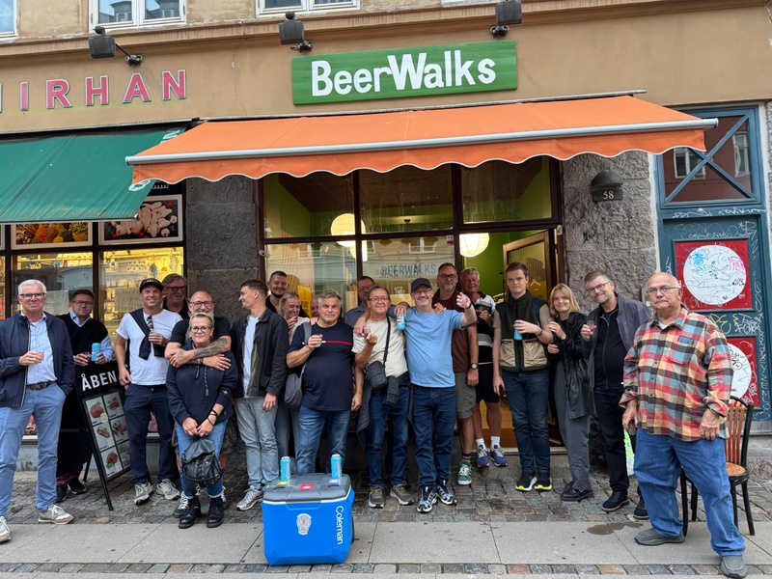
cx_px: 386
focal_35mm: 24
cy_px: 290
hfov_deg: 71.6
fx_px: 535
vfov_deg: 56.8
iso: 320
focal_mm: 6.76
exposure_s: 1/50
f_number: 1.78
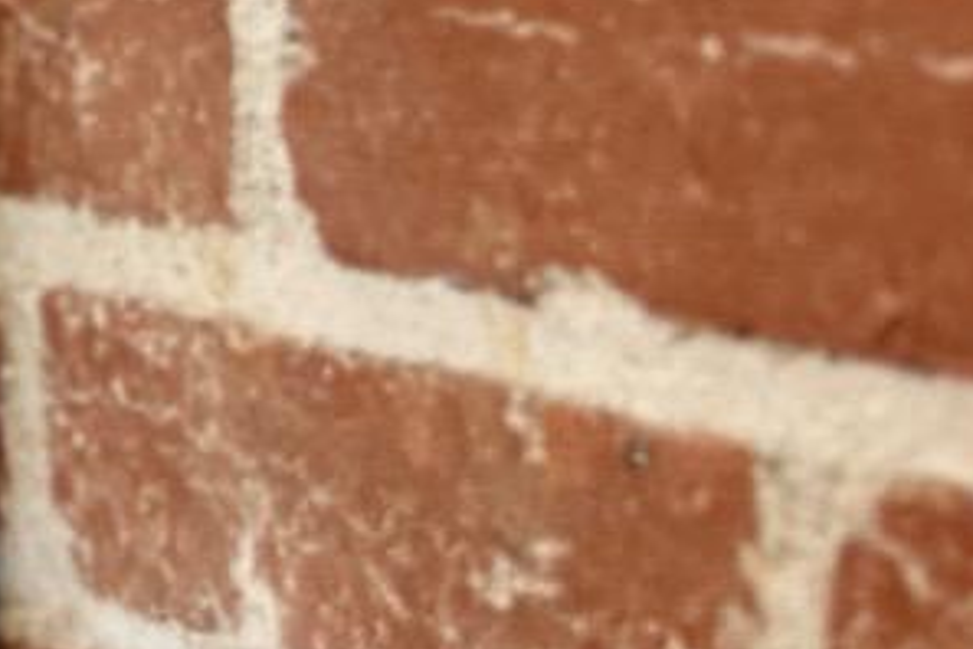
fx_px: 3486
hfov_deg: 13.8
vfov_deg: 10.6
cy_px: 295
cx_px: -871
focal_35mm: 129
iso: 125
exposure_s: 1/60
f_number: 1.78
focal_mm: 6.76
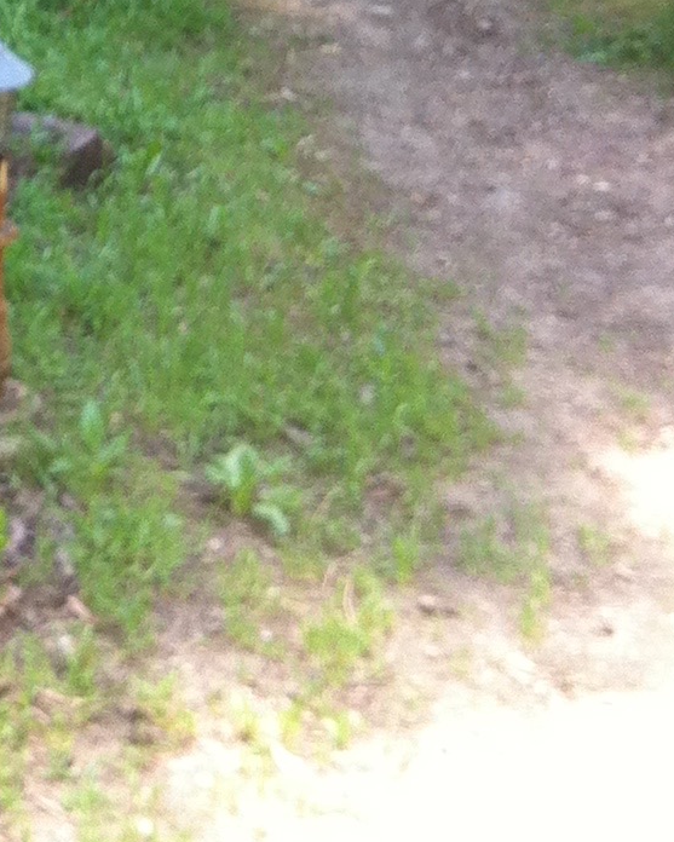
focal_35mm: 127
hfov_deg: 11.7
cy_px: -218
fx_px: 3166
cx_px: -307
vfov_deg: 14.6
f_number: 2.8
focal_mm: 3.85
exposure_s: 1/40
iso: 80
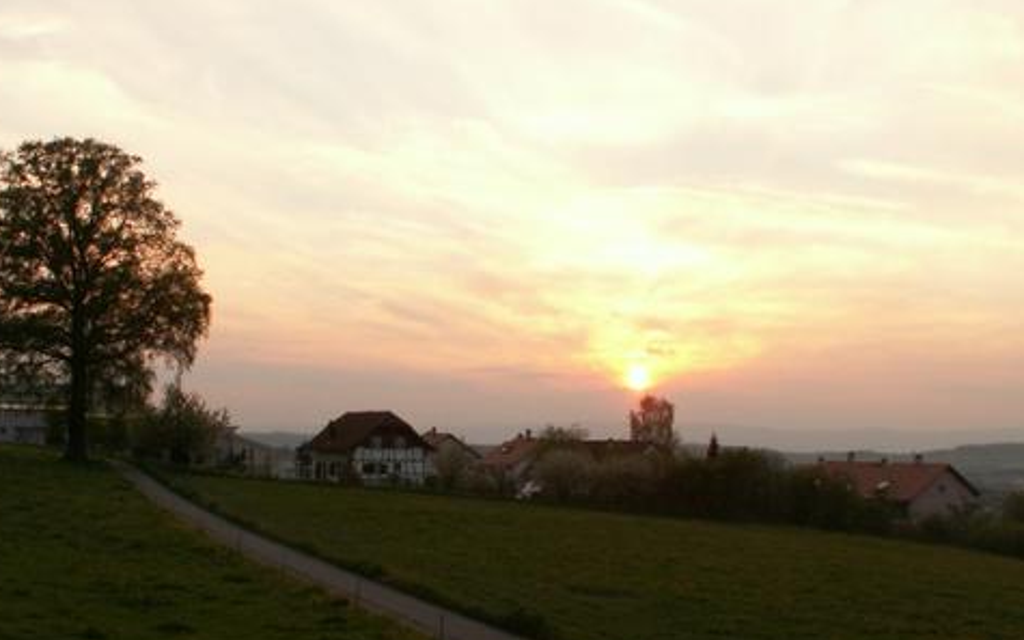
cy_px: 392
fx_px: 1396
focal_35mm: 50
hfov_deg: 40.3
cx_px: 554
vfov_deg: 25.8
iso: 50
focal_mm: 5.86
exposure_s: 1/100
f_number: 4.5
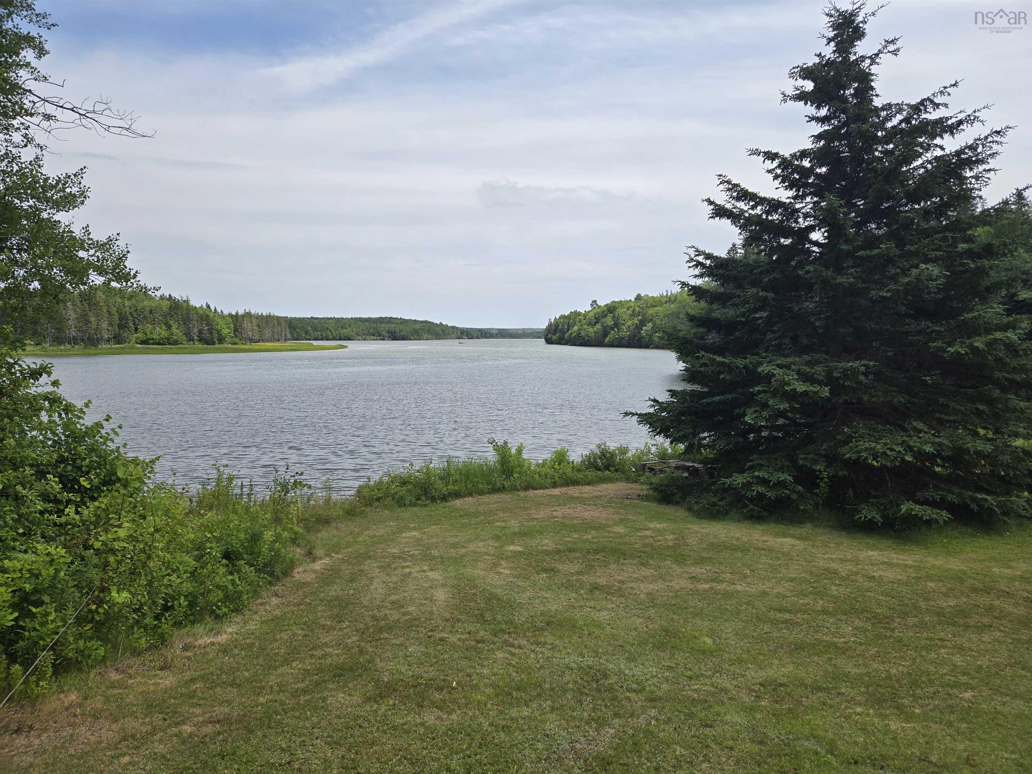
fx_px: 686
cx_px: 516
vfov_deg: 58.9
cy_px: 387
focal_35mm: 23
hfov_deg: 73.9
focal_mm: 5.4
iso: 25
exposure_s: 1/1973
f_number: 1.8
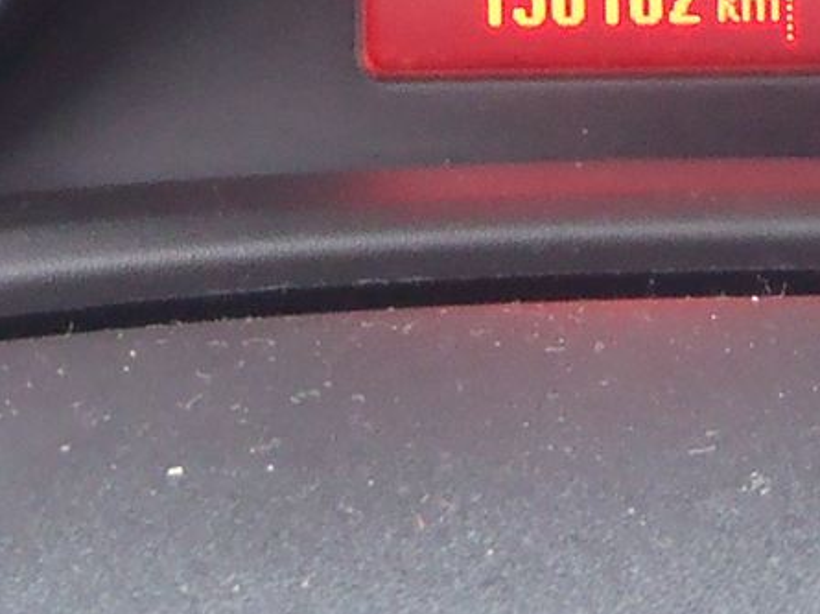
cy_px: -625
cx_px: 706
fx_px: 3053
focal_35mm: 129
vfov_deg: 10.5
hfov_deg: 15.2
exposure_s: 1/6
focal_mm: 5
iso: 200
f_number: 3.5
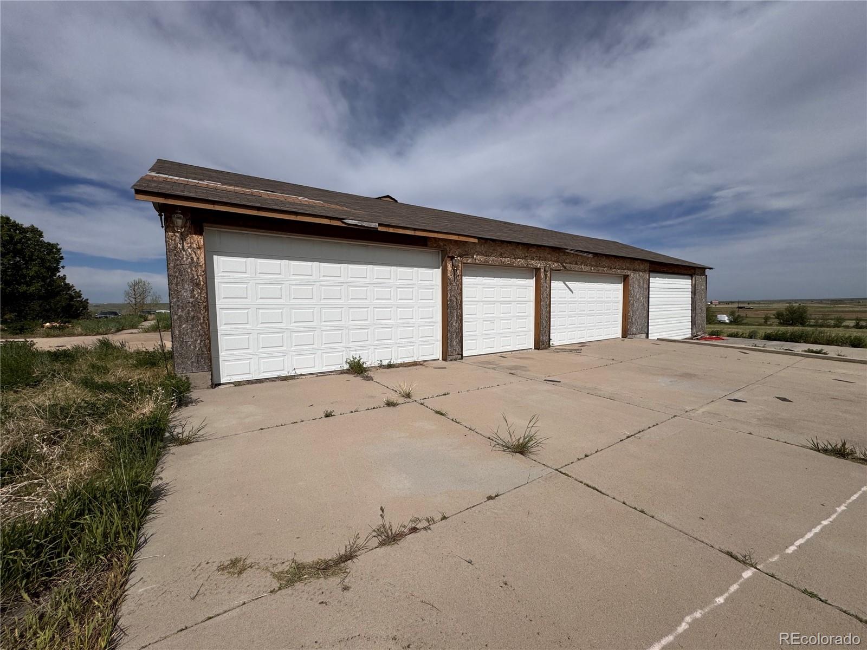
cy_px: 325
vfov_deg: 85.7
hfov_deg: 102.1
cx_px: 434
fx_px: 351
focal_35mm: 14
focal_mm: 2.22
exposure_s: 1/7299
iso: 40
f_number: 2.2
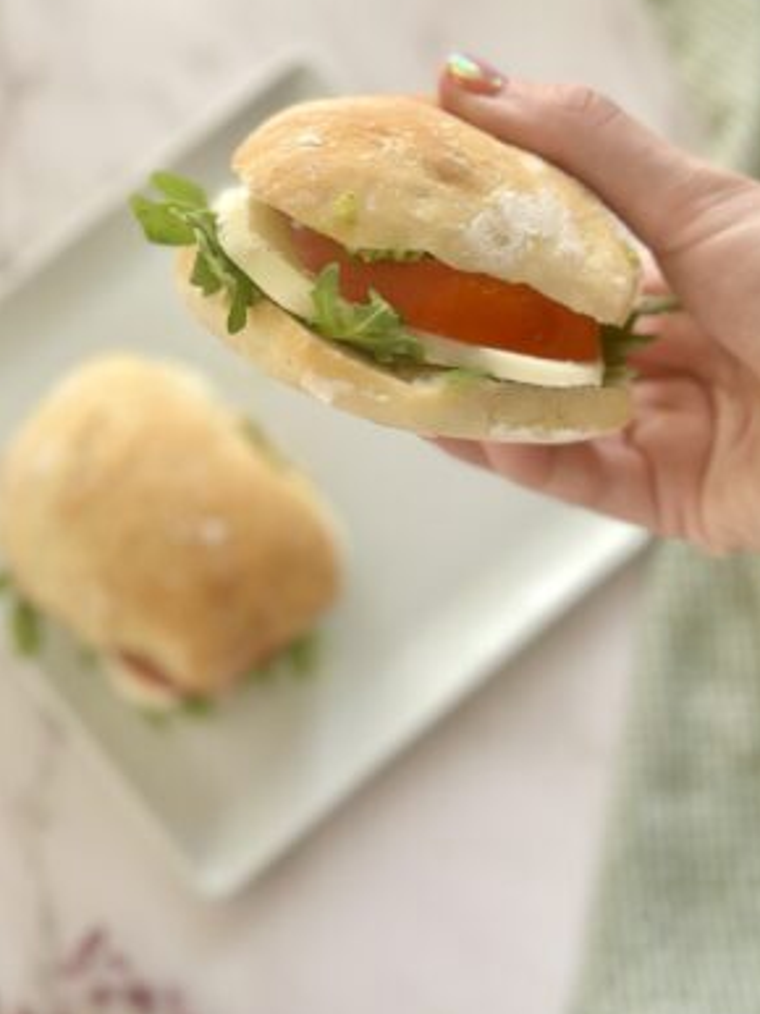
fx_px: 1816
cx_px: 363
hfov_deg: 23.6
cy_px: 445
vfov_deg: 31.2
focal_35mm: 62
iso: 125
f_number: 1.78
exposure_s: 1/120
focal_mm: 6.86
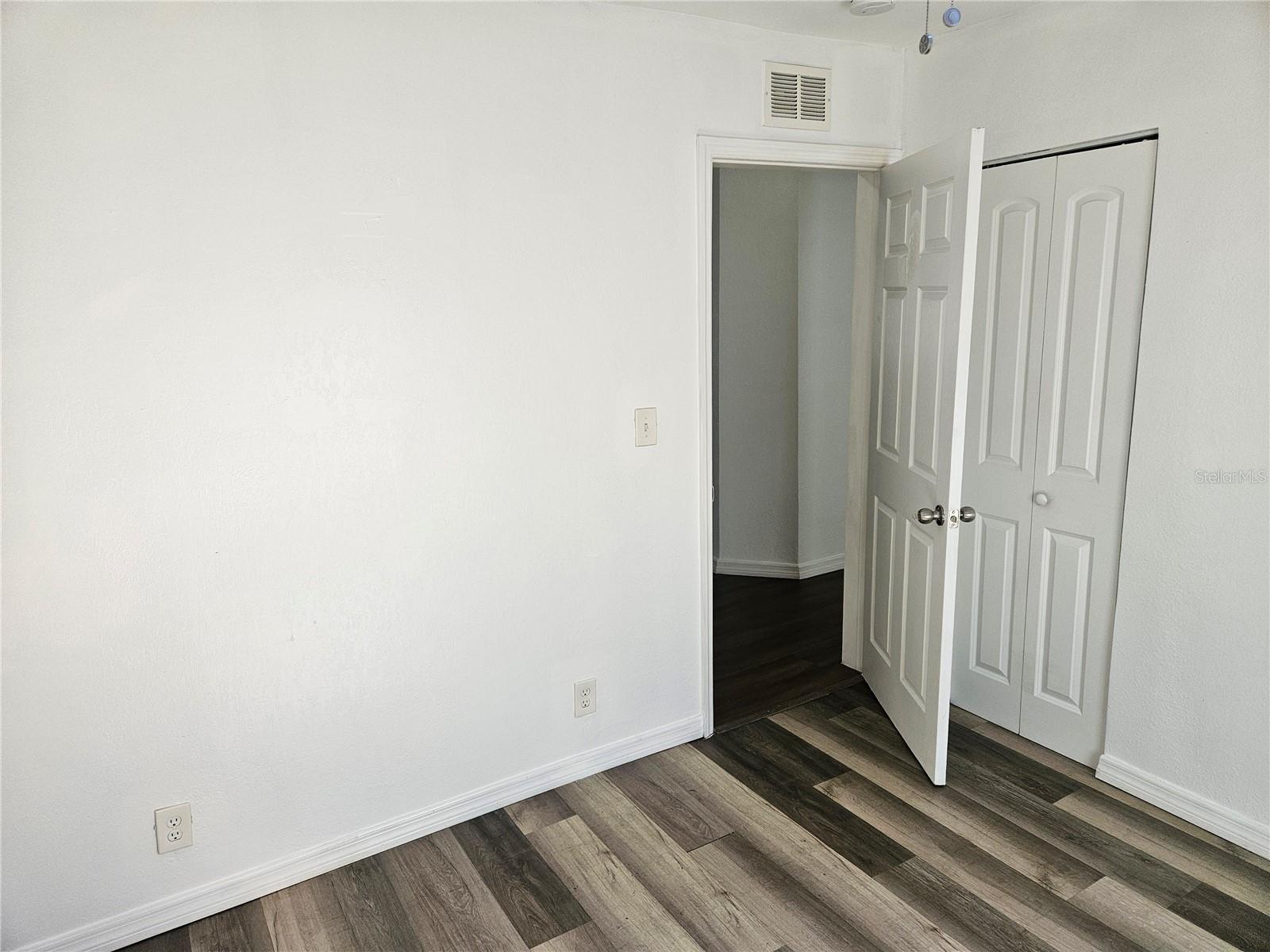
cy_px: 476
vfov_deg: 58.9
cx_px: 635
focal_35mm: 23
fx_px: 844
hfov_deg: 73.9
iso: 100
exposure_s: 1/359
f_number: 1.8
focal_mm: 5.4
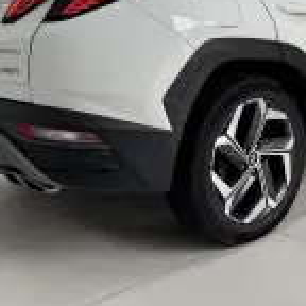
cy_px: 36
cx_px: 230
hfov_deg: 31.6
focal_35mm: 53
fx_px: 530
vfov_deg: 30.9
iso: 100
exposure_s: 1/174
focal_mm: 6.76
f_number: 1.78
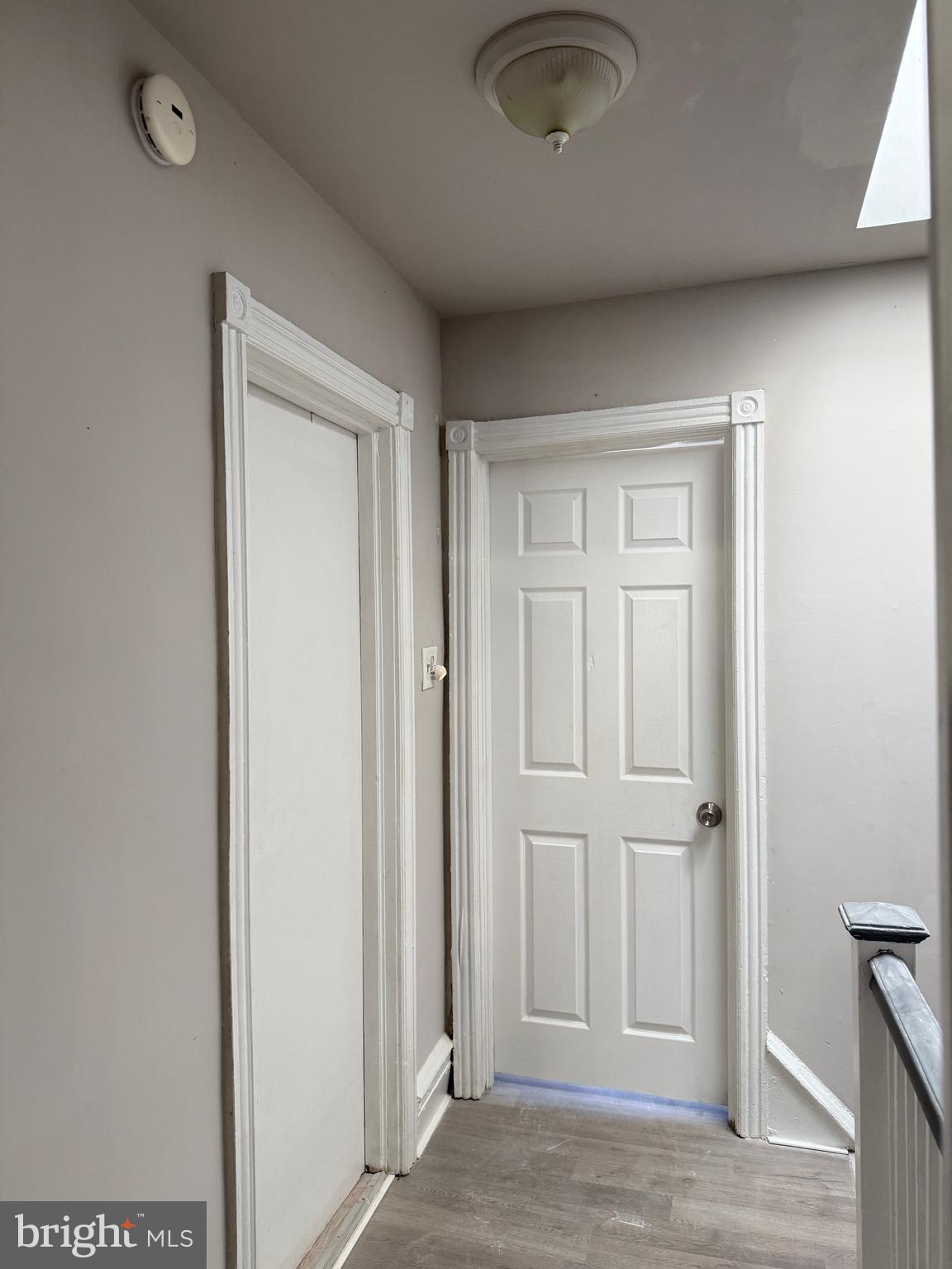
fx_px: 880
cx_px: 476
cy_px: 634
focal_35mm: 24
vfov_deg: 71.6
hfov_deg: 56.8
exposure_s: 1/120
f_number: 1.78
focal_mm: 6.76
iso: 200
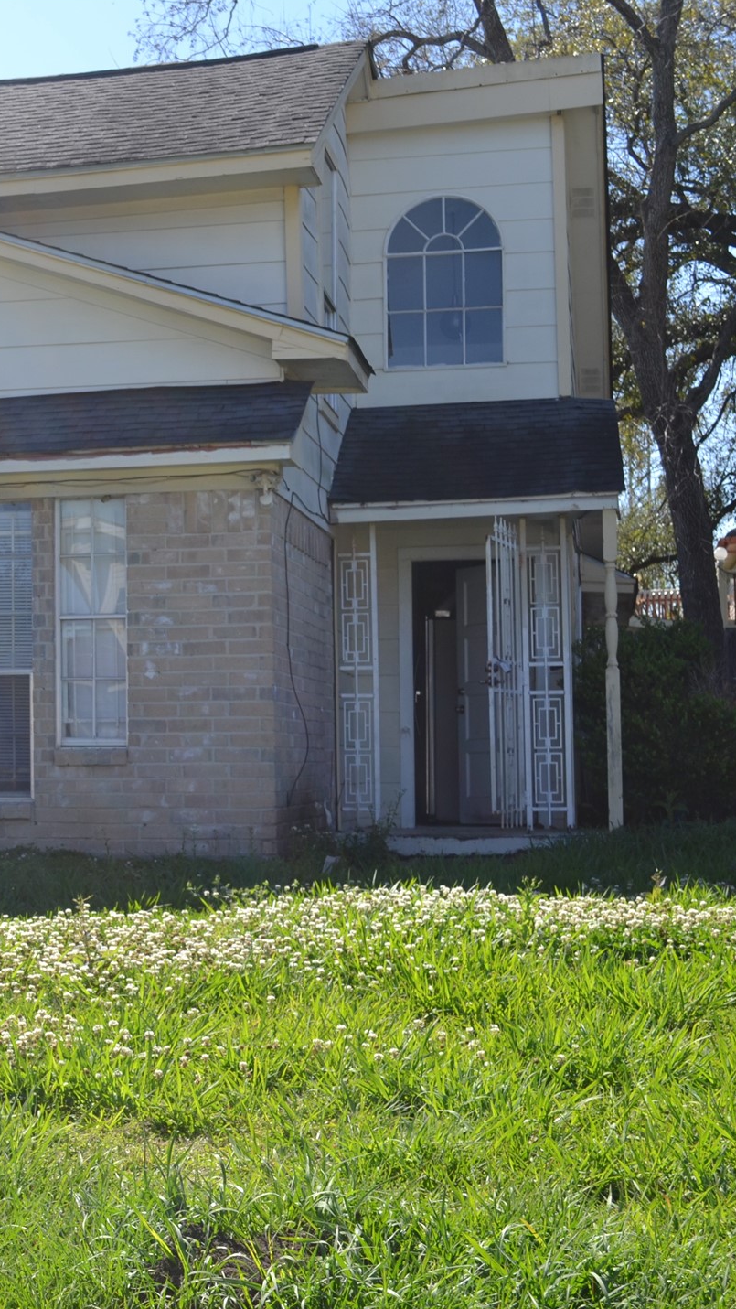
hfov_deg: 18.2
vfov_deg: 33.8
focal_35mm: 62
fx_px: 2151
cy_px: 654
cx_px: -190
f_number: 7.1
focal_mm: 26
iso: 100
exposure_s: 1/200
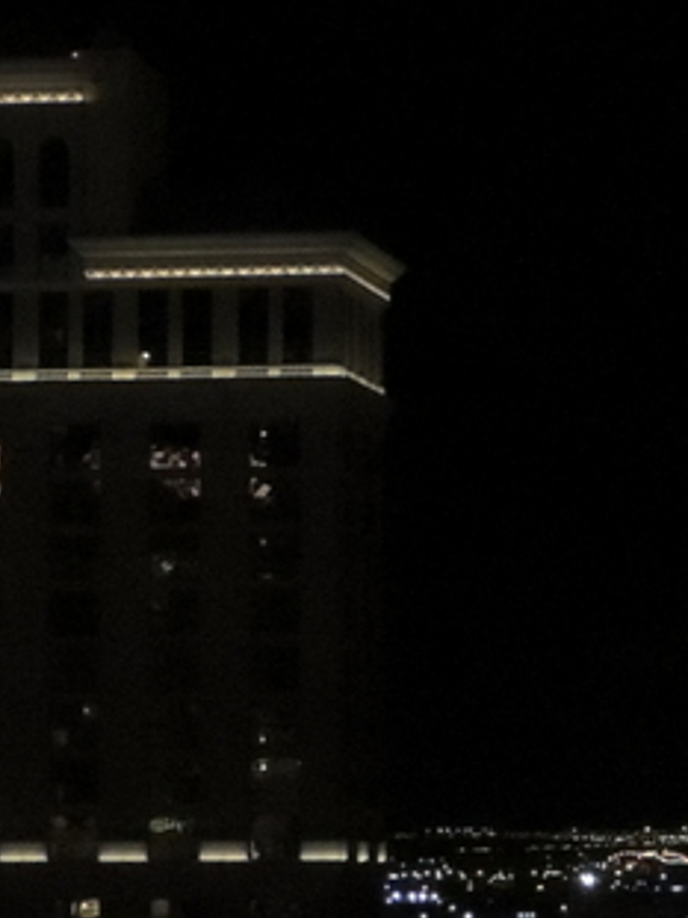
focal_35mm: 177
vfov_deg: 11.2
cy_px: 673
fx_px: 4694
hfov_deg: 8.3
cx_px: 765
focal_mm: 7.6
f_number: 3.4
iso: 2500
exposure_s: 1/15
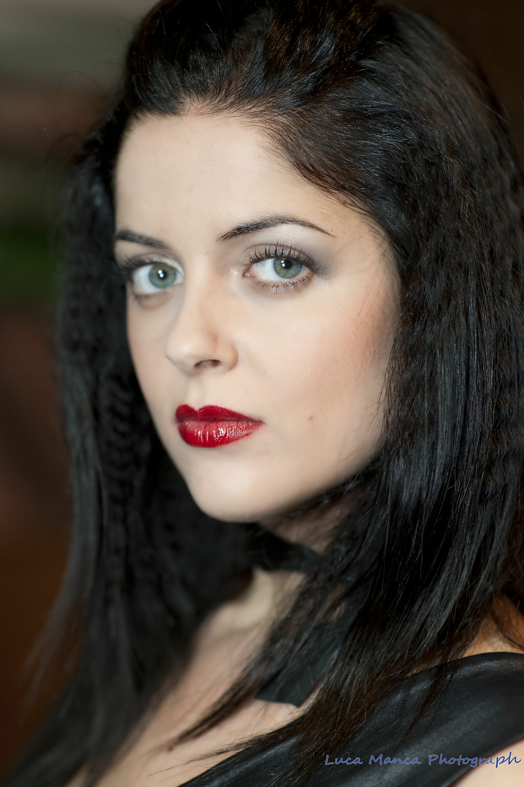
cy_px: 394
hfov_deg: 16.1
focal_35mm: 85
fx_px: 1858
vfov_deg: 23.9
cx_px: 262
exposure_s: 1/80
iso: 1000
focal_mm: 85
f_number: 2.2
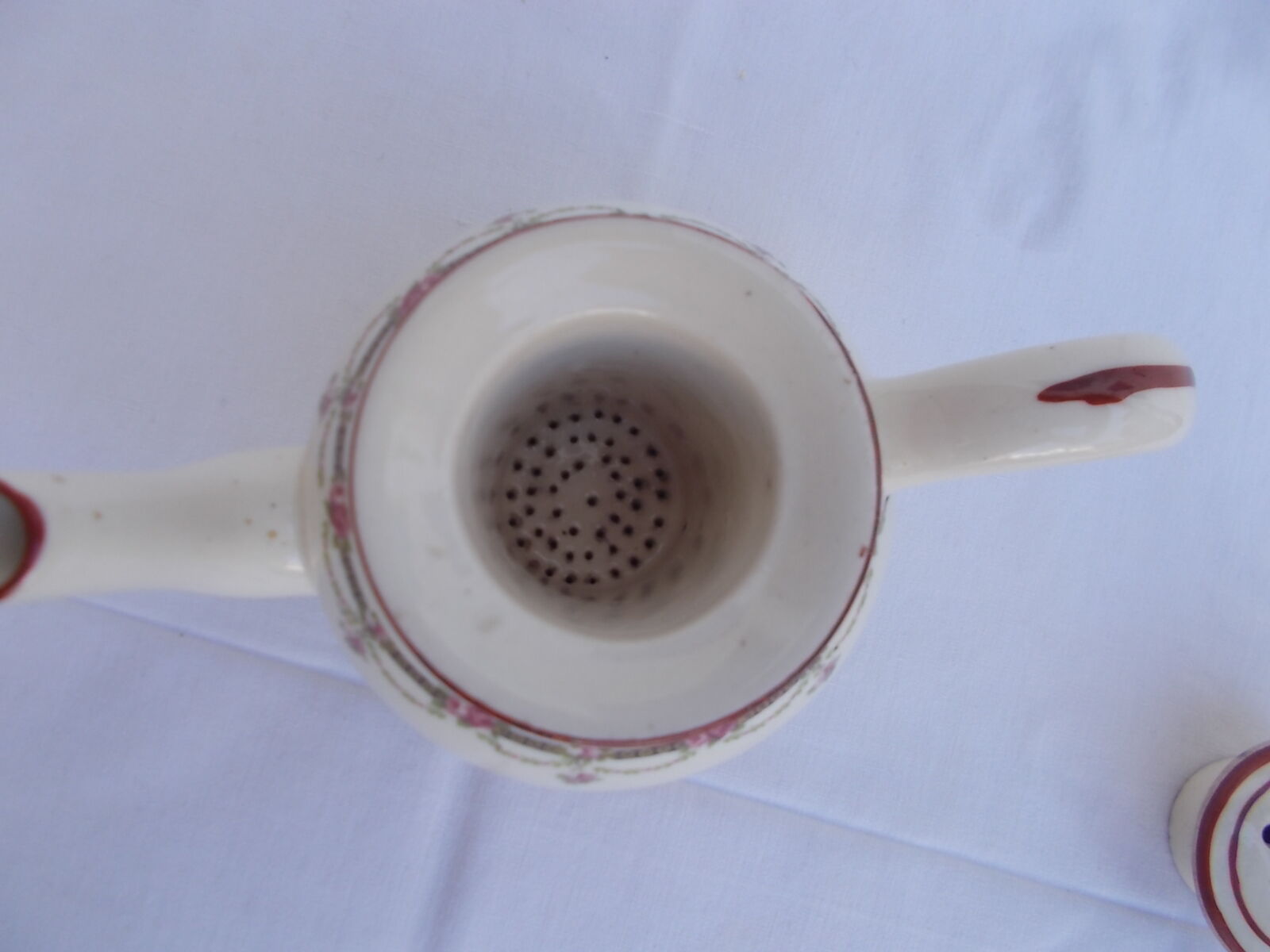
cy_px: 476
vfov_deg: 53.1
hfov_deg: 67.3
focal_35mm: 26
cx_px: 635
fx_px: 954
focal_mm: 4.6
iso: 80
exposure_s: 1/125
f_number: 3.2
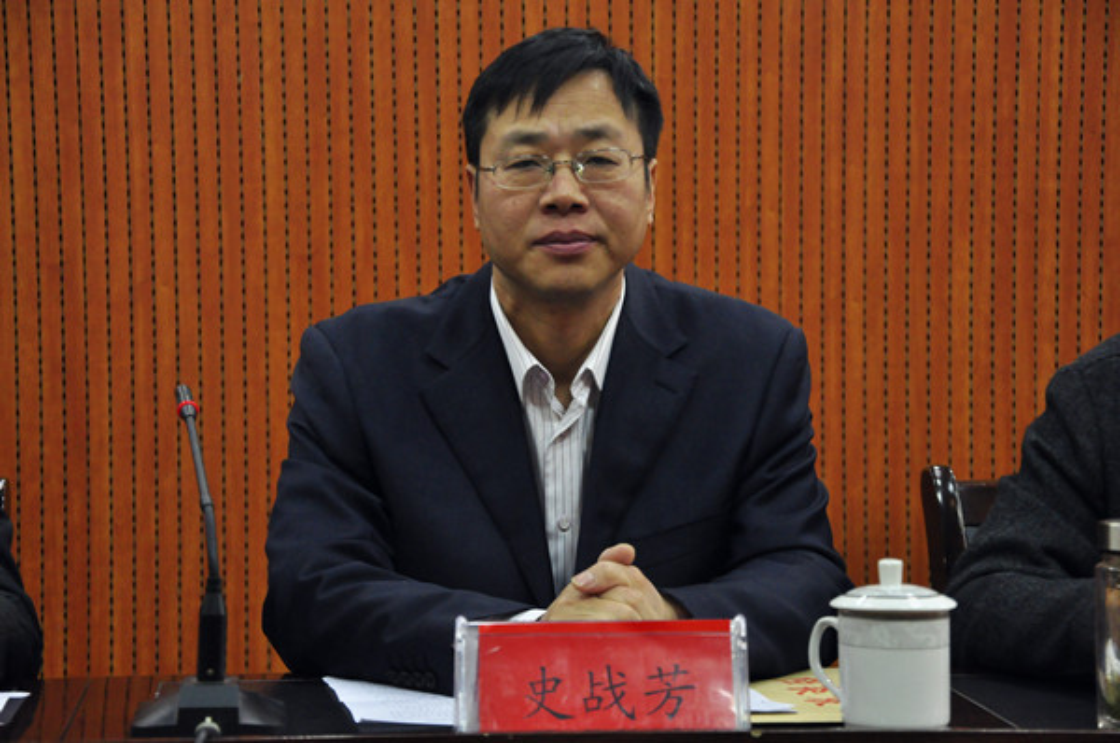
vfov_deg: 13.8
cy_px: 372
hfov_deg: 20.6
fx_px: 3075
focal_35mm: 99
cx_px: 560
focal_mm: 66
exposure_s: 1/30
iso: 1600
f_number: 5.3
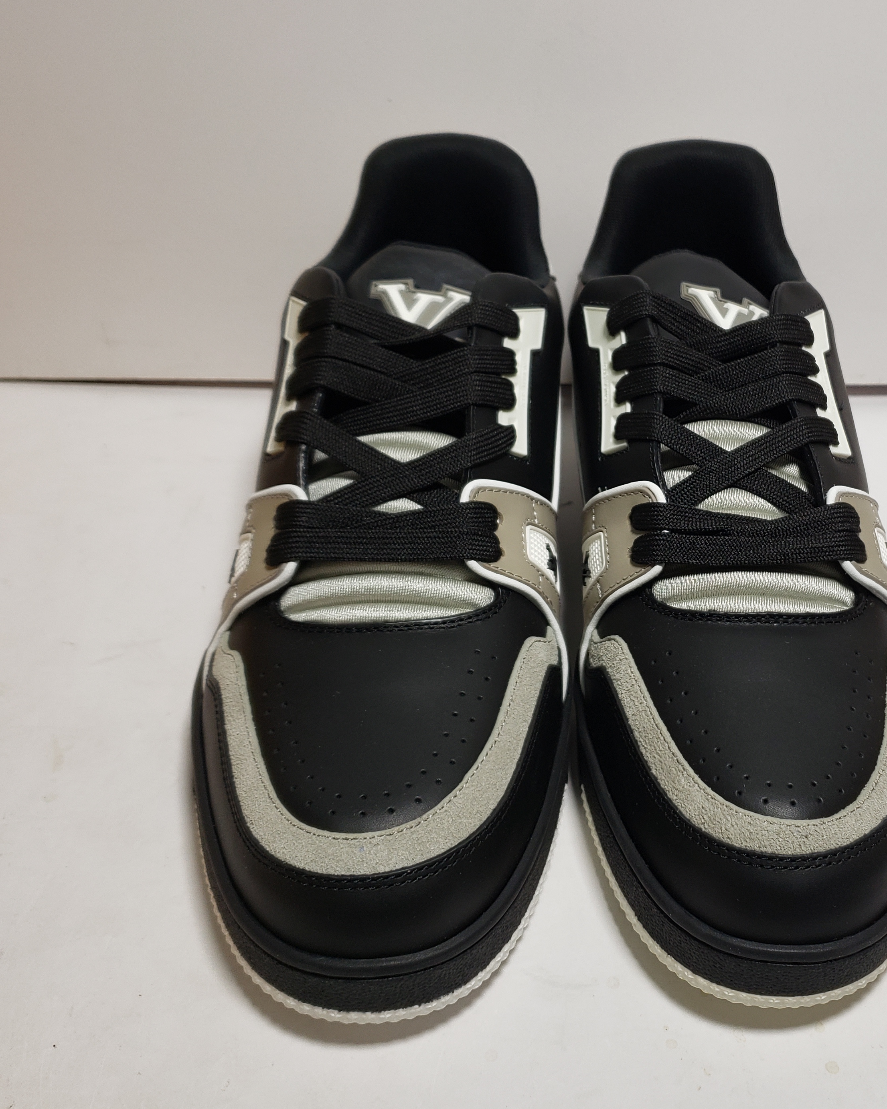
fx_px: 1214
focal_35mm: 37
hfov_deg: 39.2
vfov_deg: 49.1
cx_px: 653
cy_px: 521
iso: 50
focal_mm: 4.3
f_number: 1.5
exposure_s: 1/482
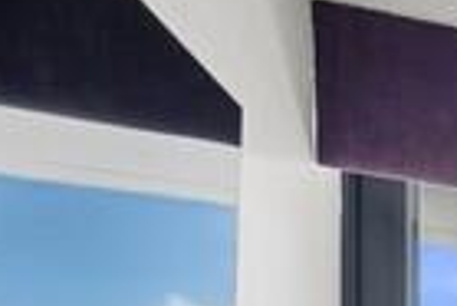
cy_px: 671
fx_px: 1067
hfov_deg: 11.1
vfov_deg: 13.3
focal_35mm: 84
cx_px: 1407
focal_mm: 13
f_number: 8
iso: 100
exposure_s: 1/40
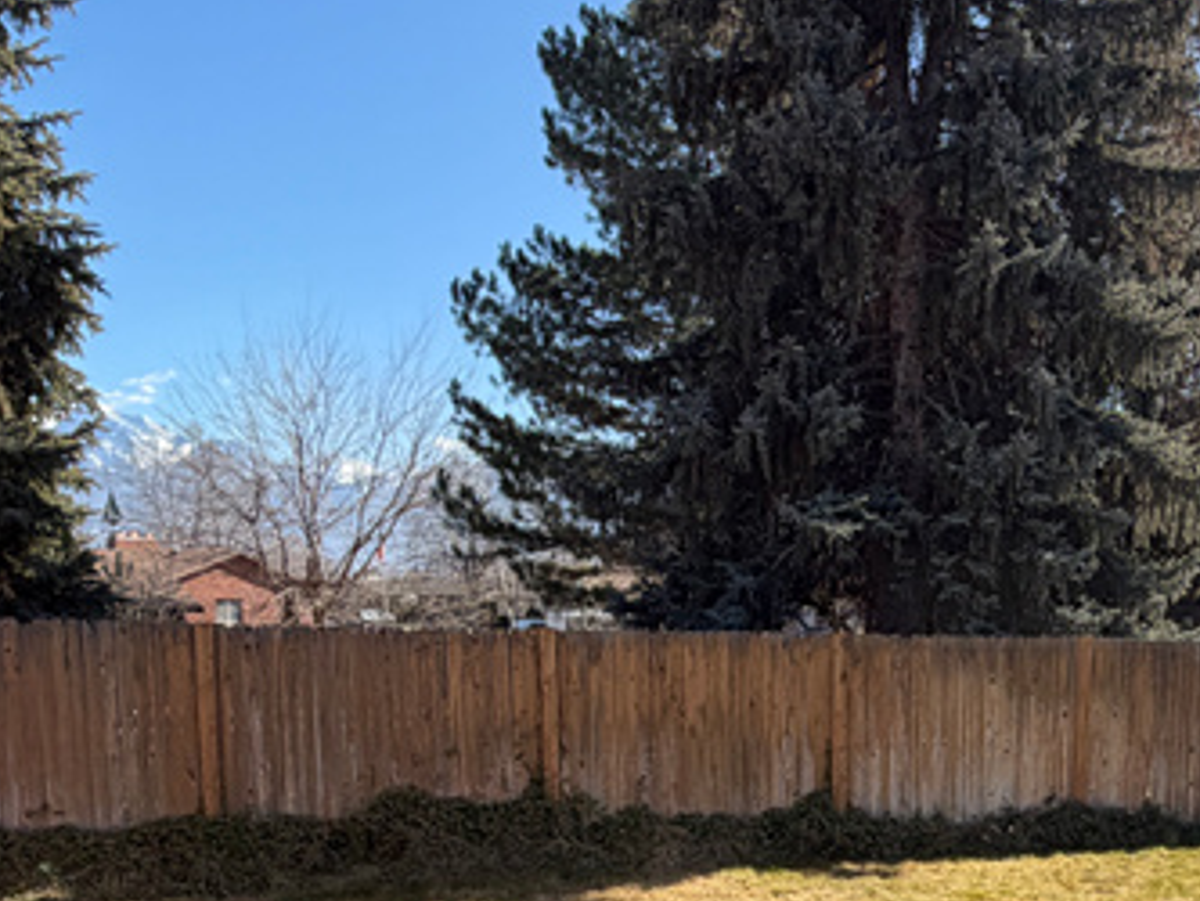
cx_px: 923
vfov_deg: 32.2
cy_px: 782
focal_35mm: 43
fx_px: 1491
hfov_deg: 42.3
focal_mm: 2.22
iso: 32
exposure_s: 1/770
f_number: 2.2
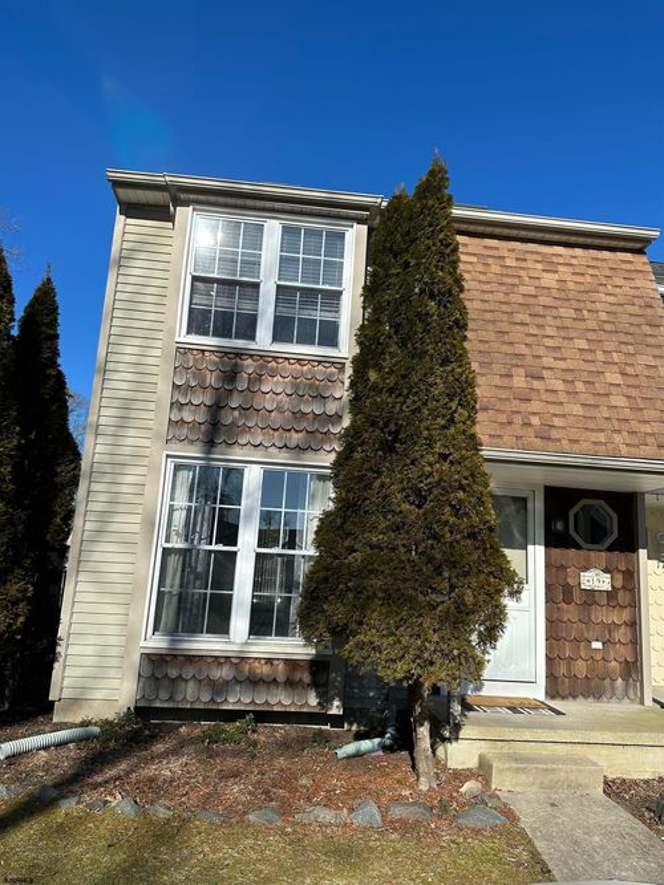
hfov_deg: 56.8
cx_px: 332
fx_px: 614
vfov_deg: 71.6
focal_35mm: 24
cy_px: 442
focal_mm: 6.86
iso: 80
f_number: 1.78
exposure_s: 1/5000
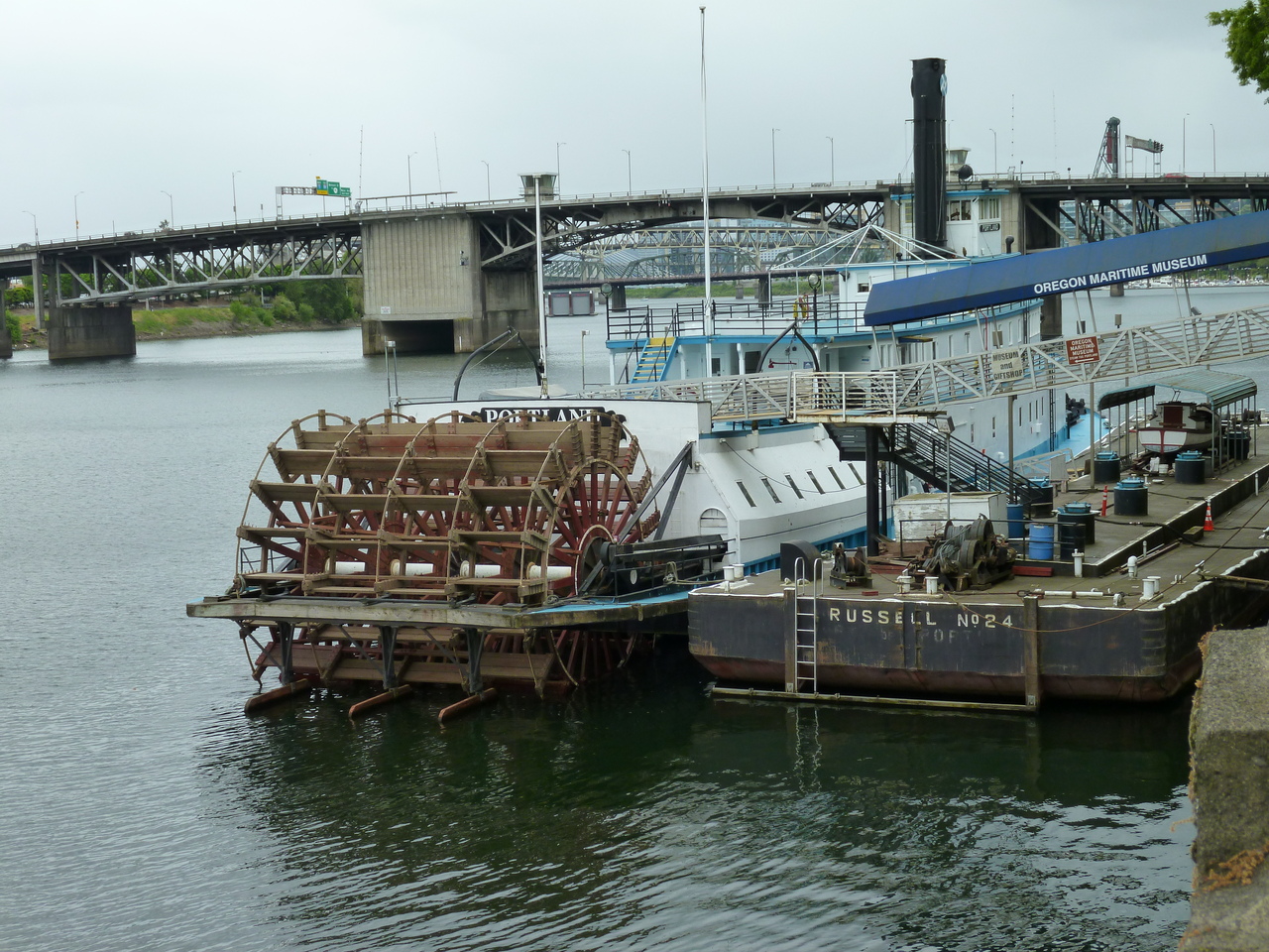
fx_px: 2090
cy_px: 476
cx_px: 634
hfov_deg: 33.8
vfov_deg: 25.7
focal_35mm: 57
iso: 125
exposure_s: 1/160
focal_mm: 10.3
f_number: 4.6
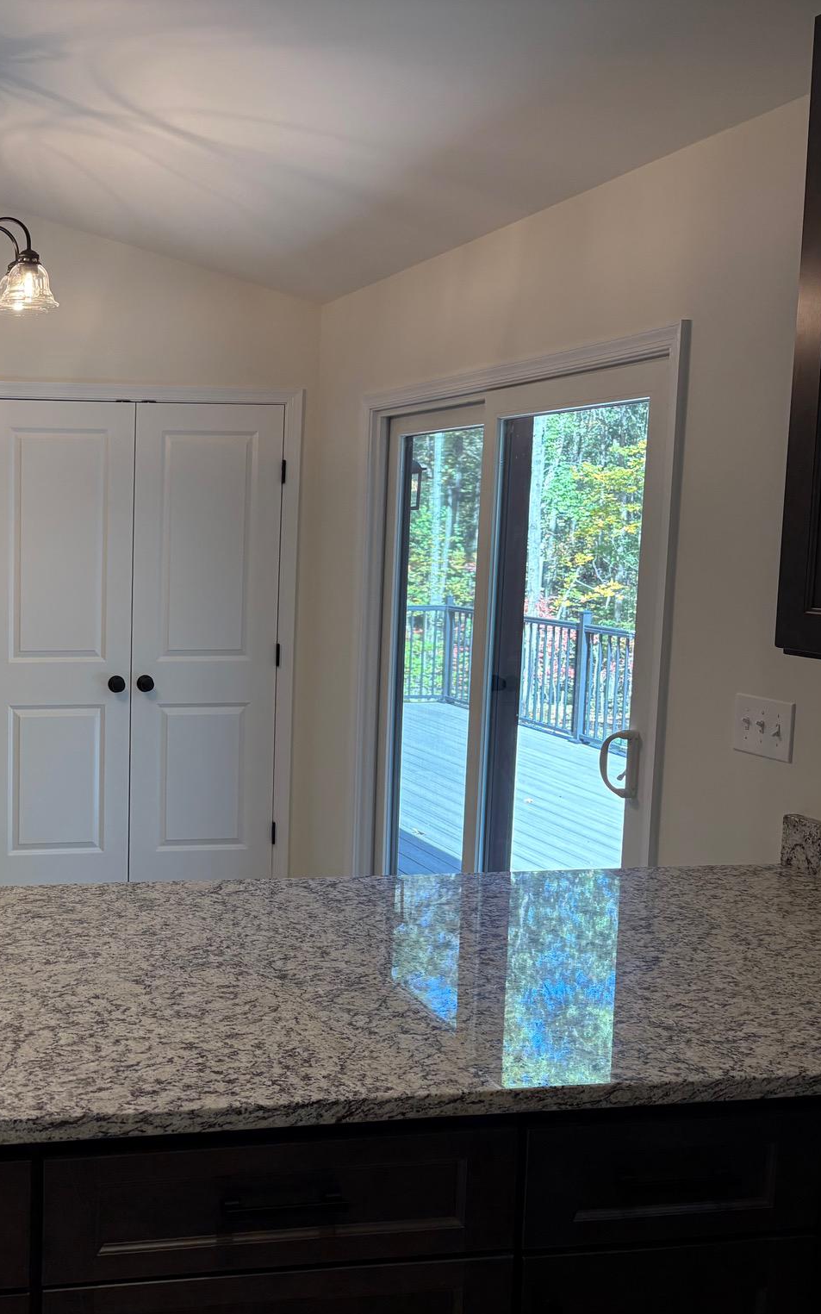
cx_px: 46
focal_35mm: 37
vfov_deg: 52.8
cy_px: 658
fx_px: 1325
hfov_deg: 32.3
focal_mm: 5.96
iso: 125
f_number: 1.6
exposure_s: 1/217
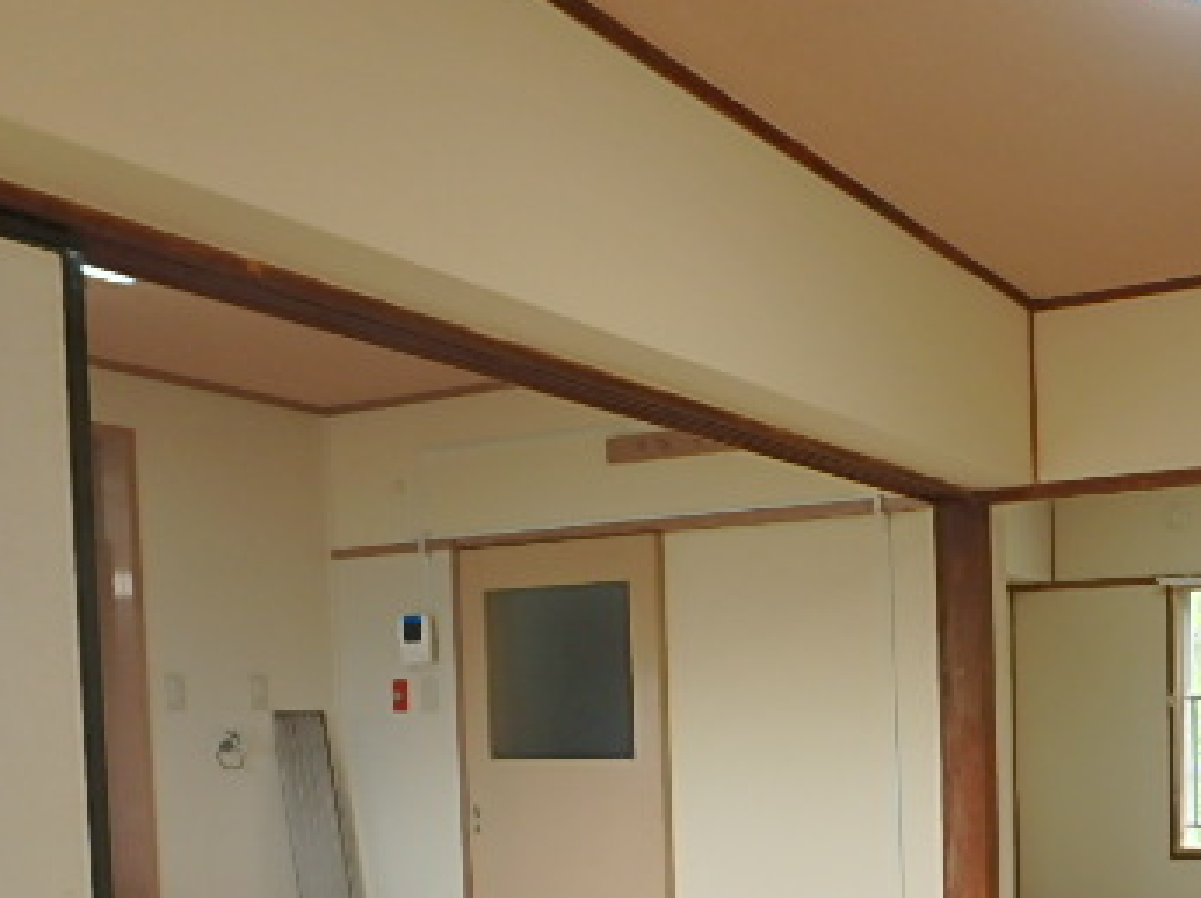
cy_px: 818
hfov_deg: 44.6
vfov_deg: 34.6
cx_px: 1027
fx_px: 1352
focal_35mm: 39
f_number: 3.5
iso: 160
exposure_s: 1/60
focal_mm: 3.7
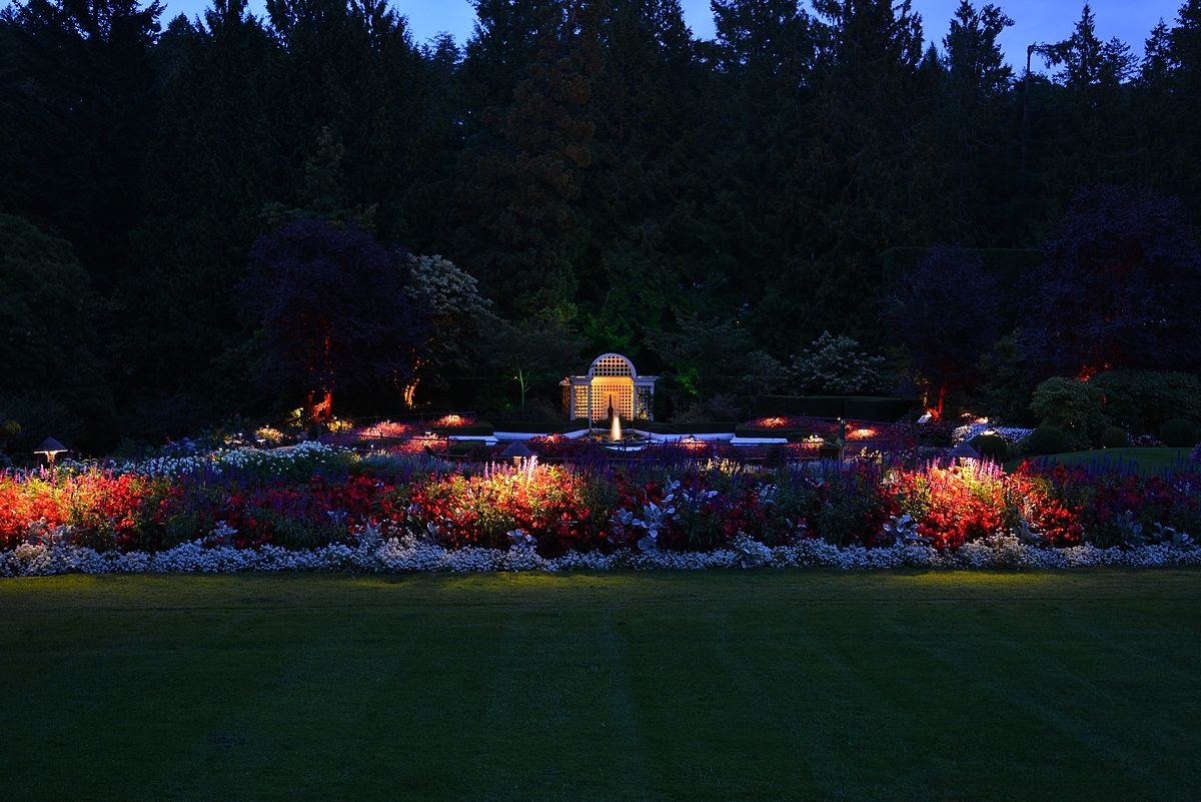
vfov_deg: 33.4
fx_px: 1335
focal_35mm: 40
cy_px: 401
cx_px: 600
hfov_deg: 48.4
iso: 400
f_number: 9
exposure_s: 2.5
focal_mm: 40
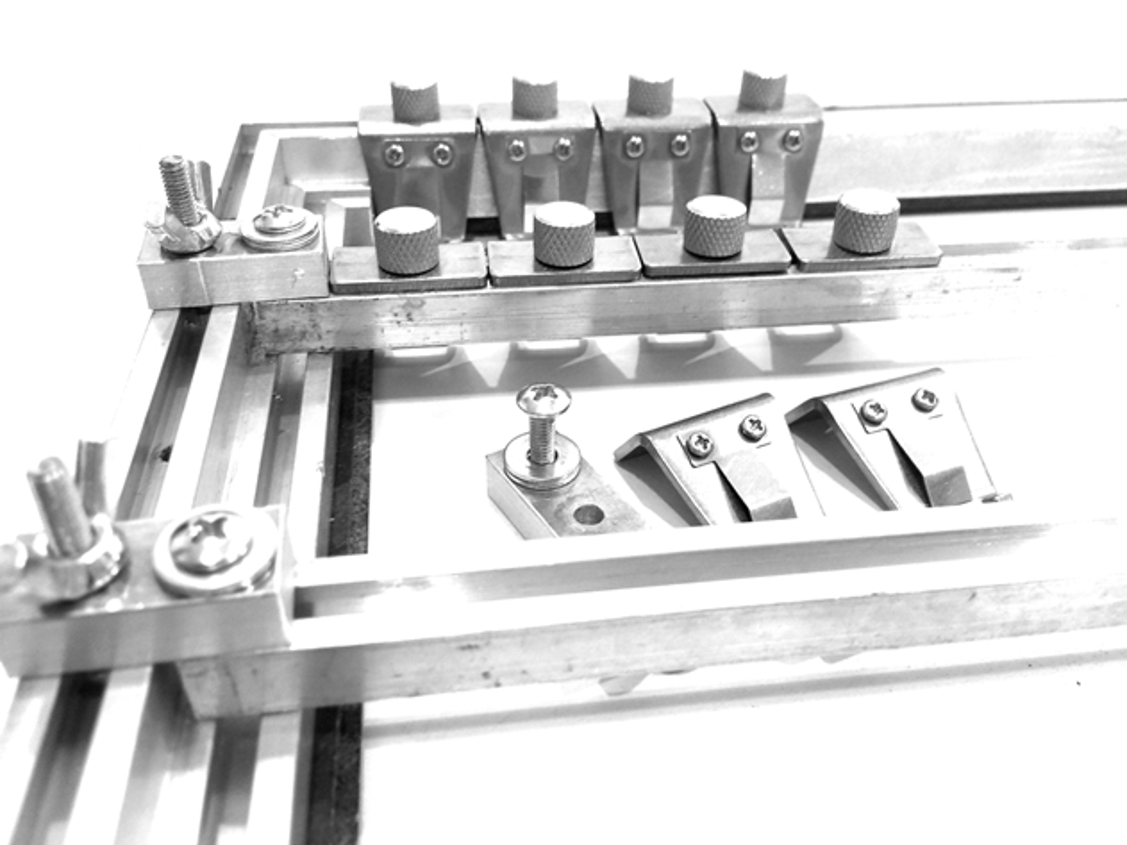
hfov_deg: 61.7
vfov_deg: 48.2
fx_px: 944
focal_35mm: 29
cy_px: 422
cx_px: 564
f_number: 2.2
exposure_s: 1/15
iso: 40
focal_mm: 4.15
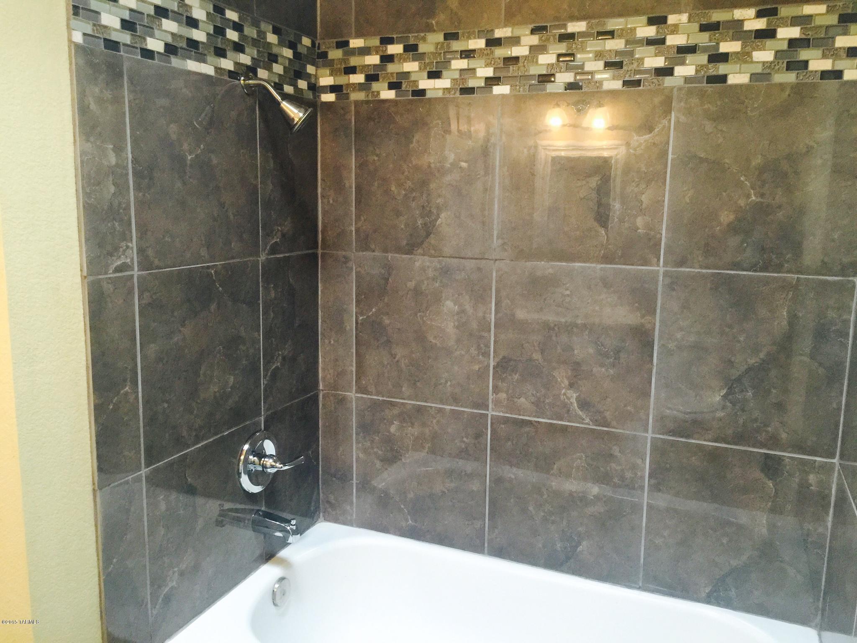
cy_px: 322
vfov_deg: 48.2
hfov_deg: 61.7
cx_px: 428
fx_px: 718
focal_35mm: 29
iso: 80
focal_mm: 4.15
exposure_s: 1/15
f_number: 2.2
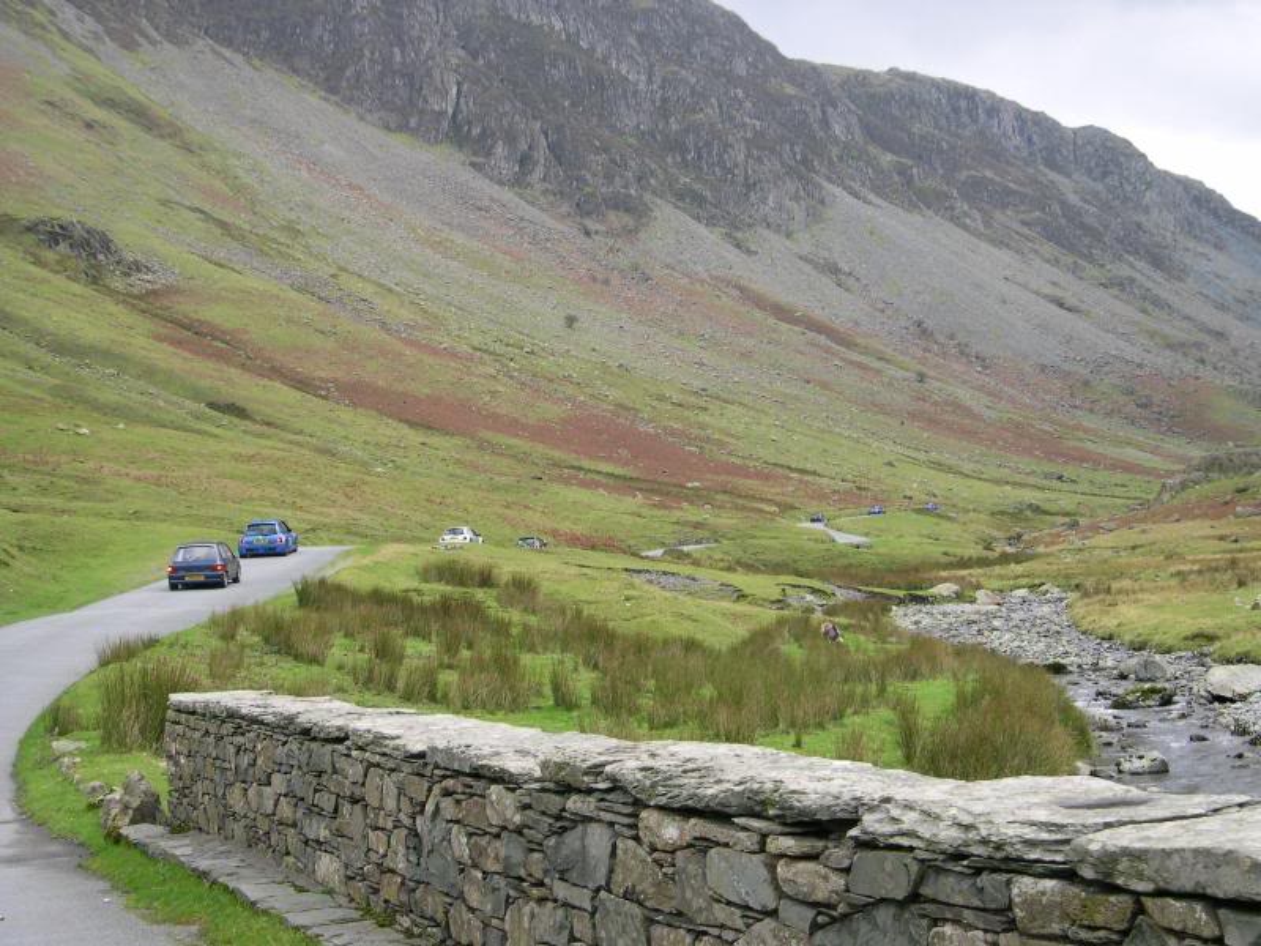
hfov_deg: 40.4
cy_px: 473
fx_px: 1712
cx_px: 630
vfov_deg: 30.9
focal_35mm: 47
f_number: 3.1
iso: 100
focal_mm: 10.1
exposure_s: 1/141
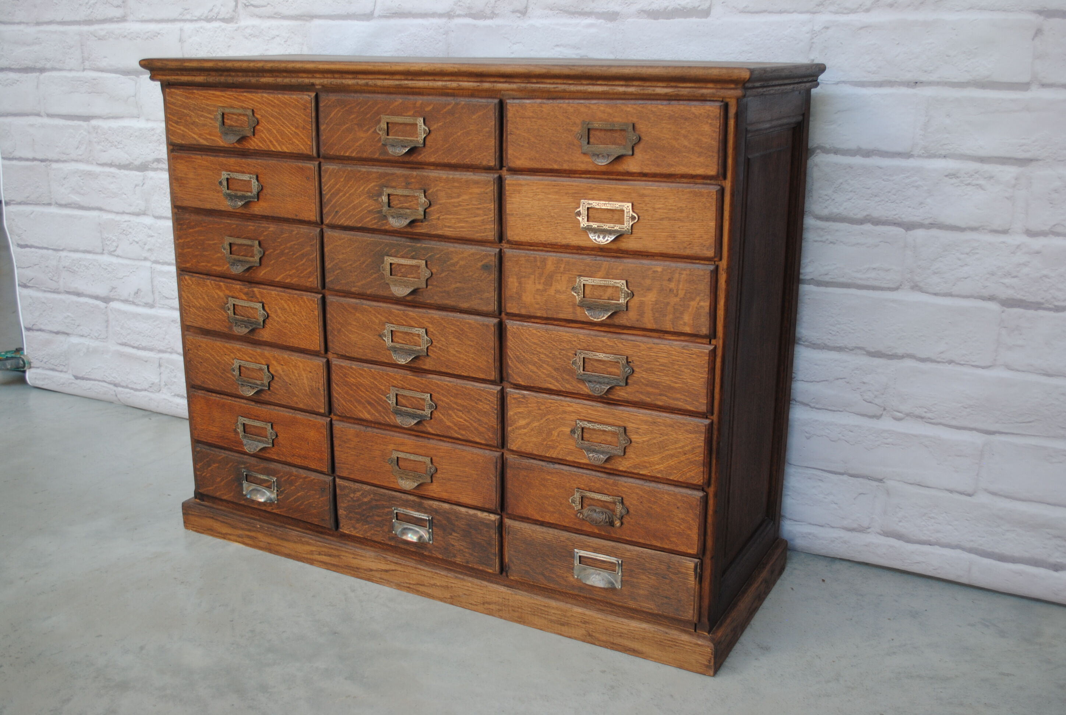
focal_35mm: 36
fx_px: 1068
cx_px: 533
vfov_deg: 37.0
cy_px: 358
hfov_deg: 53.0
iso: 200
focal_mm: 24
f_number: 4
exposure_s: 1/60
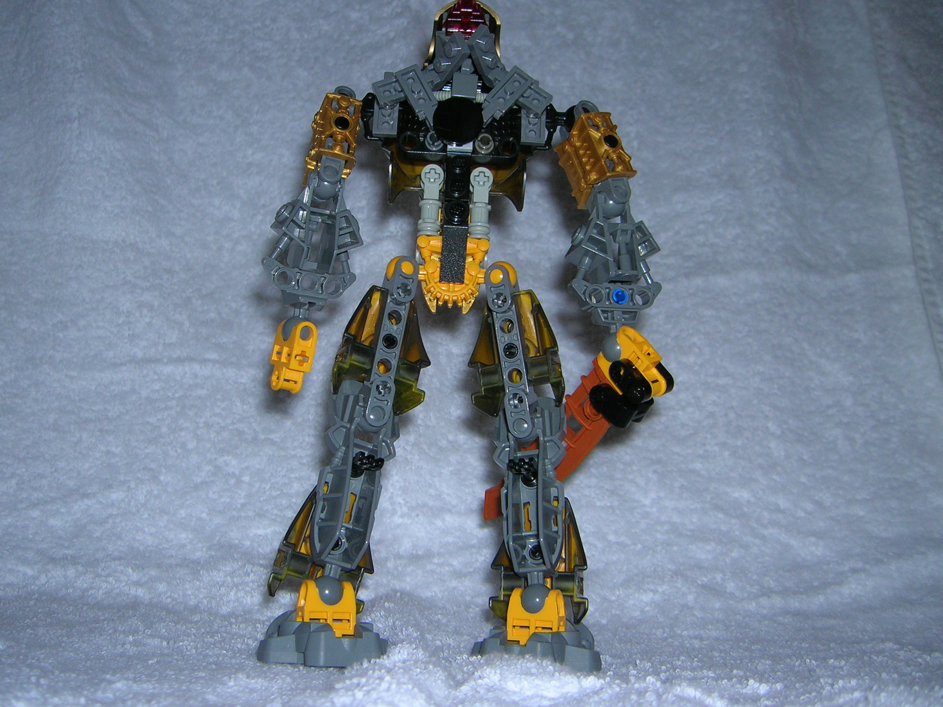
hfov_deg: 48.9
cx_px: 441
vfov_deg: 37.7
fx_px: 1035
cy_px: 348
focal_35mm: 38
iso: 50
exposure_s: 1/60.1
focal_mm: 5.7
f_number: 2.9
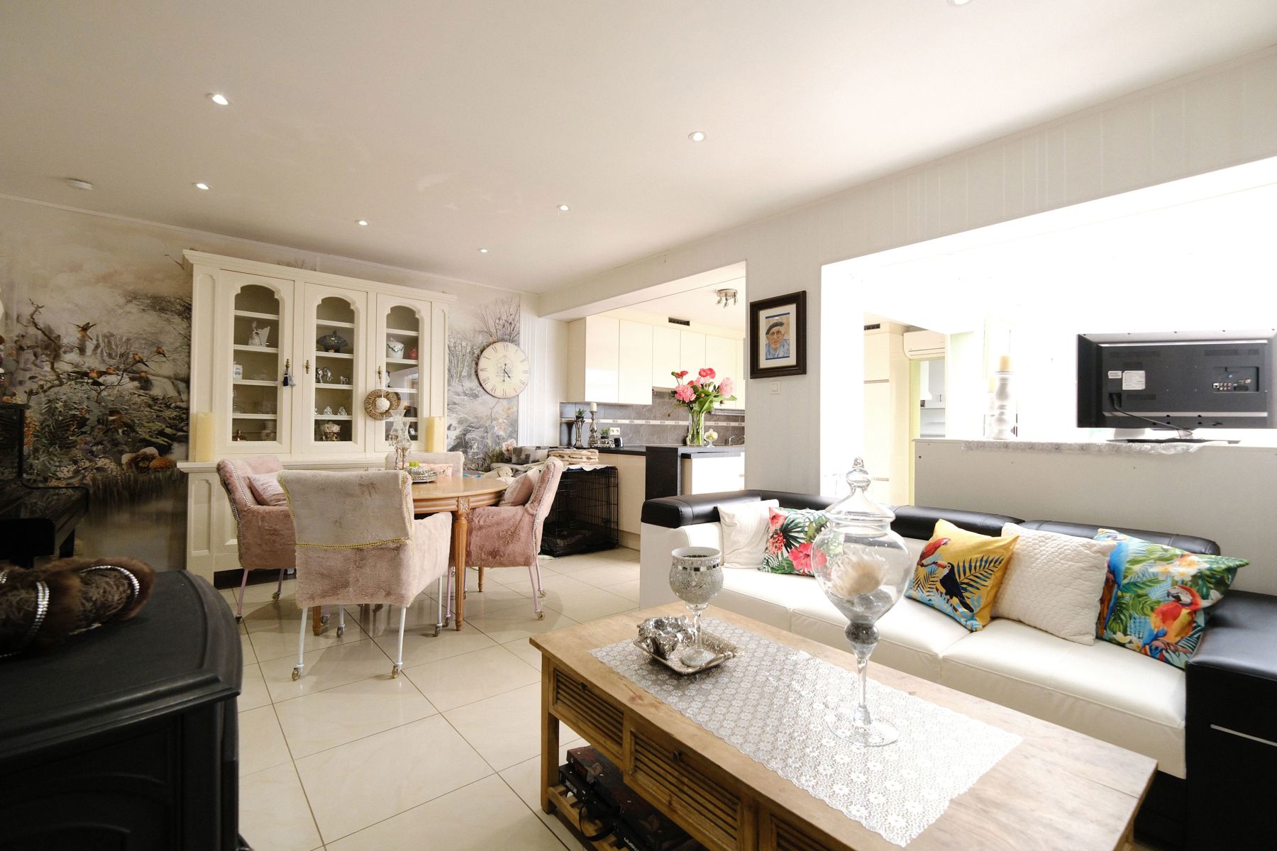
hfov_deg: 100.4
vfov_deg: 77.3
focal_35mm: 15
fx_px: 532
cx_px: 638
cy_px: 426
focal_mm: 10
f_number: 4
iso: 1600
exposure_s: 1/125
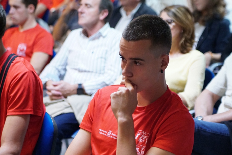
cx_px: 116
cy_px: 78
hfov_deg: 21.3
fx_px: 618
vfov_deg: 14.2
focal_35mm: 96
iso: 6400
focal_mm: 64
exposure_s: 1/160
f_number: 2.8
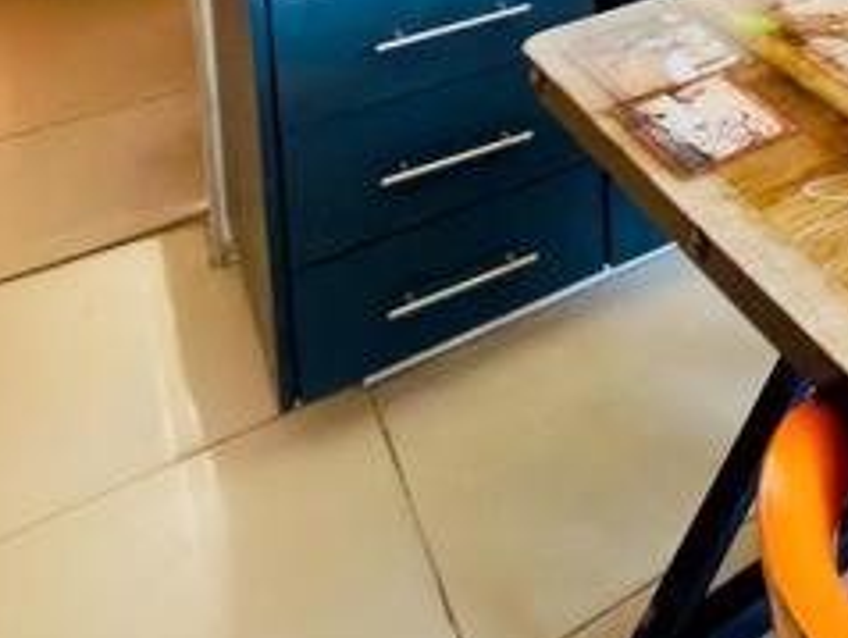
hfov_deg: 31.2
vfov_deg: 23.2
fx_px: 1153
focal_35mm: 47
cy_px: -378
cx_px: 1105
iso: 320
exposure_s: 1/30
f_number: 2.2
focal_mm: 2.2
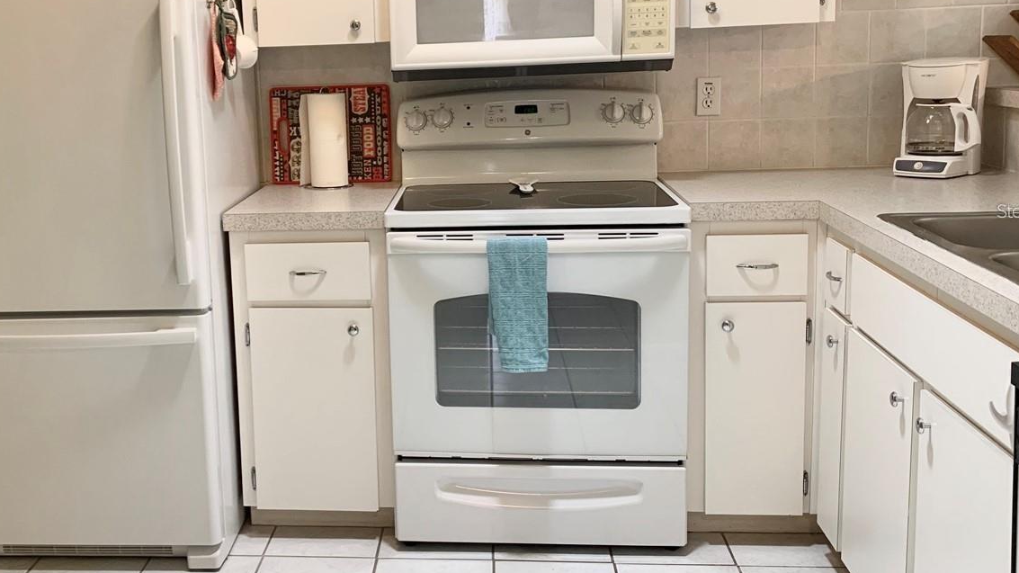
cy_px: 210
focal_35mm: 40
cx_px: 362
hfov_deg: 49.8
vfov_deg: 29.6
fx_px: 1081
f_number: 1.8
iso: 125
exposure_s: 1/60
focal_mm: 4.25
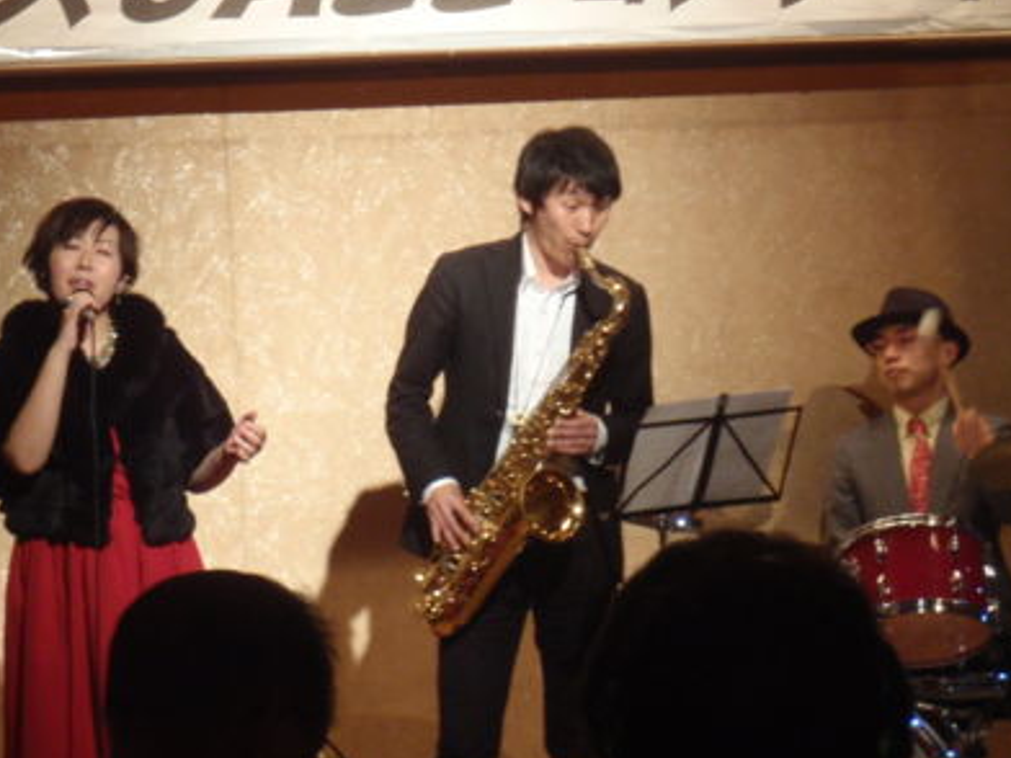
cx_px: 330
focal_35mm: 156
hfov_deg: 12.6
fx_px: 4556
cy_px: 276
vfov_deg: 9.5
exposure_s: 1/13
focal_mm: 18.2
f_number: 5.1
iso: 200
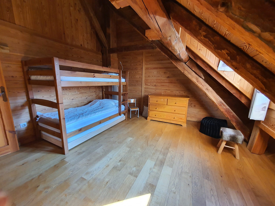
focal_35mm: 13
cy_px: 103
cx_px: 138
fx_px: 103
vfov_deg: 89.9
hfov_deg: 106.2
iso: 200
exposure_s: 1/50
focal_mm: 1.8
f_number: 2.2
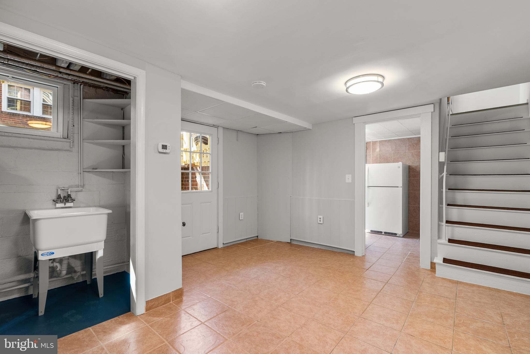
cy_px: 177
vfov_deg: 73.8
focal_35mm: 16
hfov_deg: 96.7
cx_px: 265
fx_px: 236
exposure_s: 1/4
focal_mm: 16
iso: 320
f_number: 8
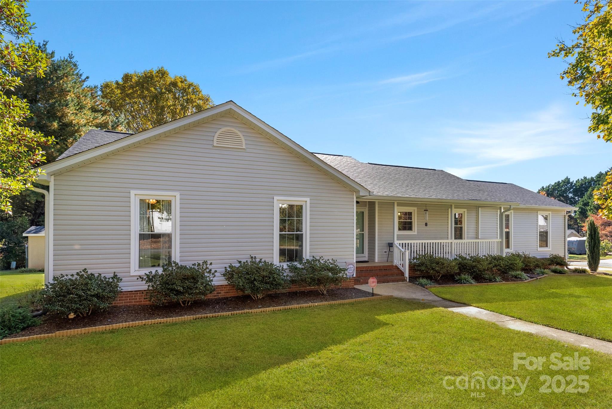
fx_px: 306
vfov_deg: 67.4
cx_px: 306
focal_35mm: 18
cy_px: 204
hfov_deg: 90.0
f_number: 9
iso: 3200
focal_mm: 18
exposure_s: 1/500
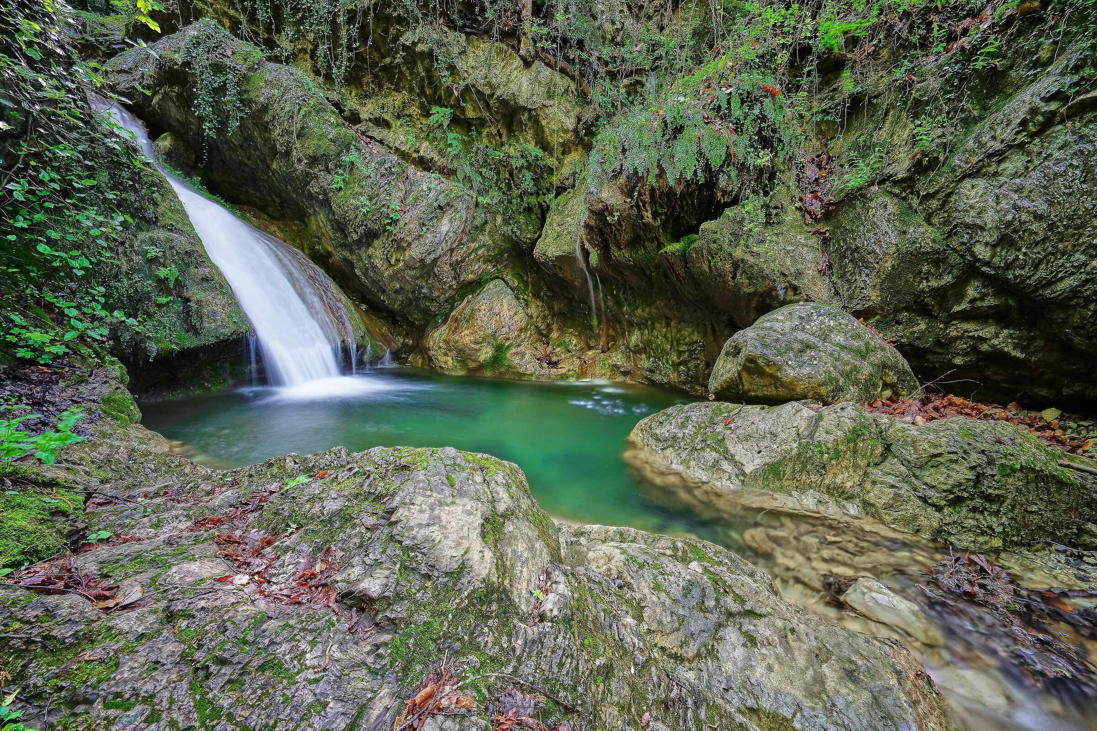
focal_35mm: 15
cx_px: 548
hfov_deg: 100.4
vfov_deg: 77.3
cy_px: 366
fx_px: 457
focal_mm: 15
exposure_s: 1
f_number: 11
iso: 100
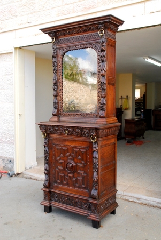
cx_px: 80
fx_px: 251
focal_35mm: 38
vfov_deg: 51.2
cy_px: 120
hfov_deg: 35.6
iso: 320
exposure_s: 1/100
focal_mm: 25
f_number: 6.3
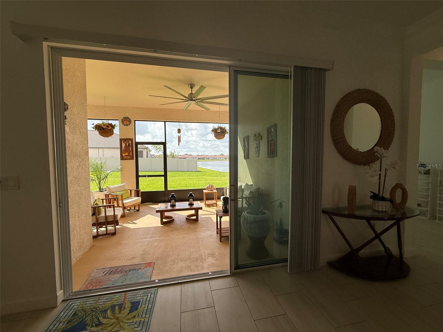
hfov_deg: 102.1
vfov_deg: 85.7
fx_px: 179
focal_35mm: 14
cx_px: 222
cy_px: 166
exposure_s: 1/579
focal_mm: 2.22
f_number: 2.2
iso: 64
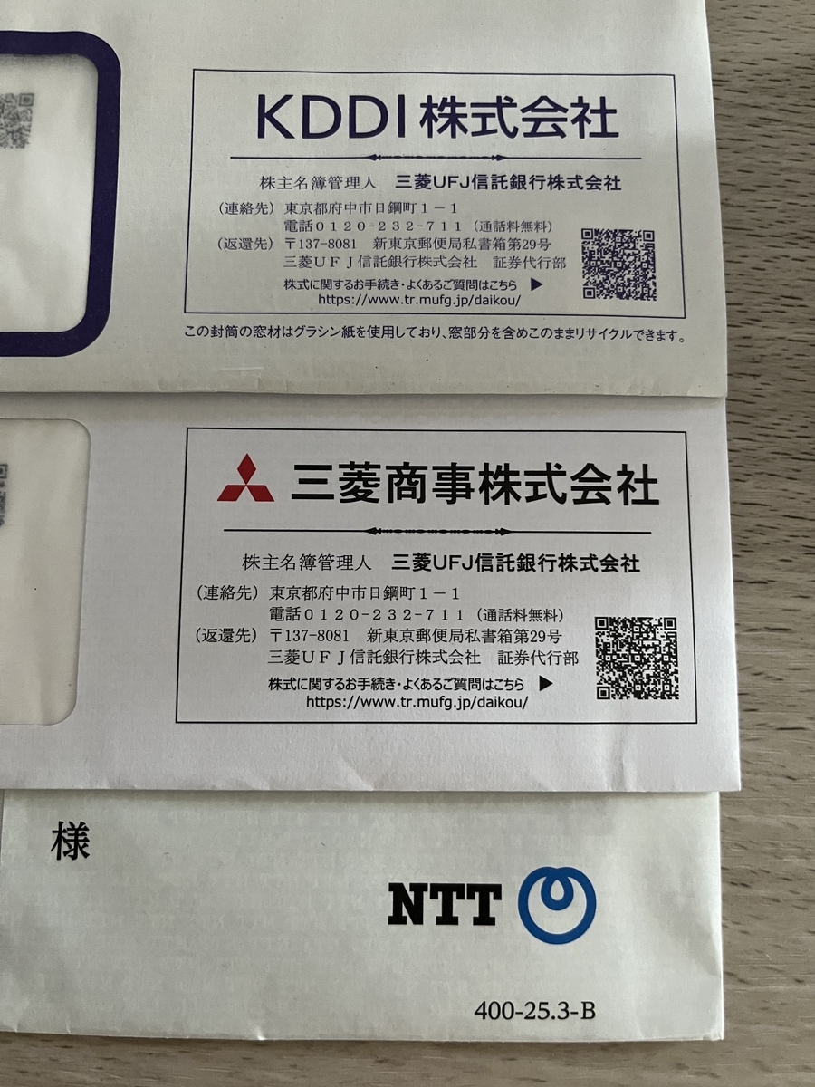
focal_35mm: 26
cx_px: 408
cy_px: 544
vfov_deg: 67.3
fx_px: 816
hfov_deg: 53.1
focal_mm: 5.1
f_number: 1.6
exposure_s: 1/60
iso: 500
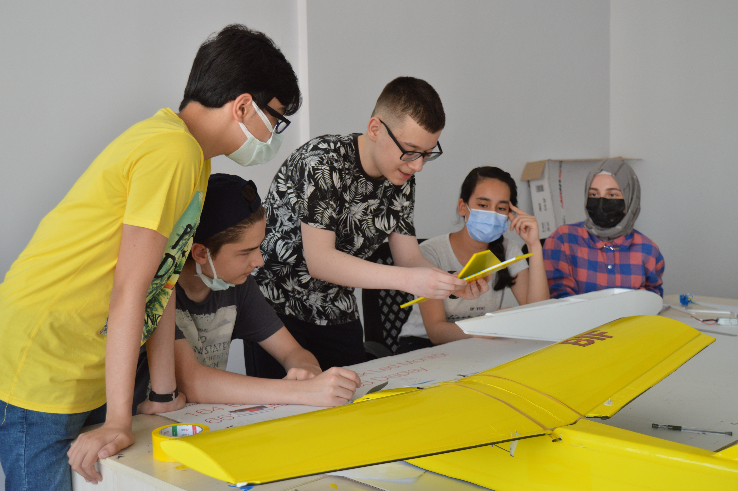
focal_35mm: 46
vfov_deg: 28.9
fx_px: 952
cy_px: 246
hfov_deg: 42.4
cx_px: 369
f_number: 5.6
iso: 320
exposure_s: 1/125
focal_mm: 31
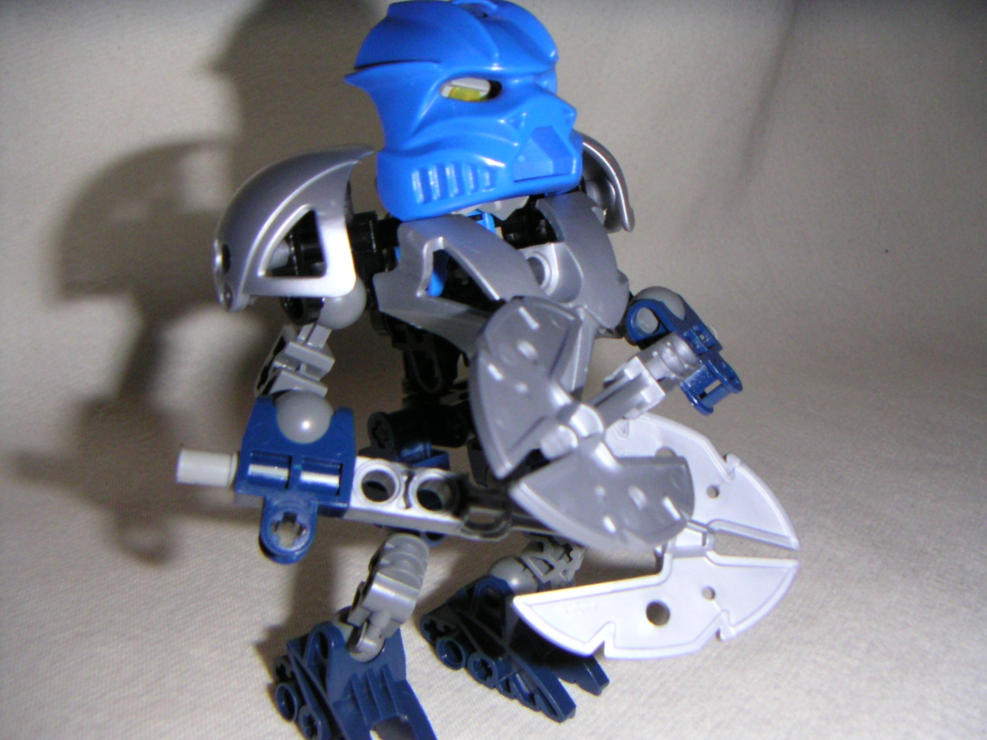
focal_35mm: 37
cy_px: 370
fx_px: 1055
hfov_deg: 50.1
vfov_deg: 38.7
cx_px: 494
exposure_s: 1/45
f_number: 6.7
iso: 200
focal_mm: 4.8
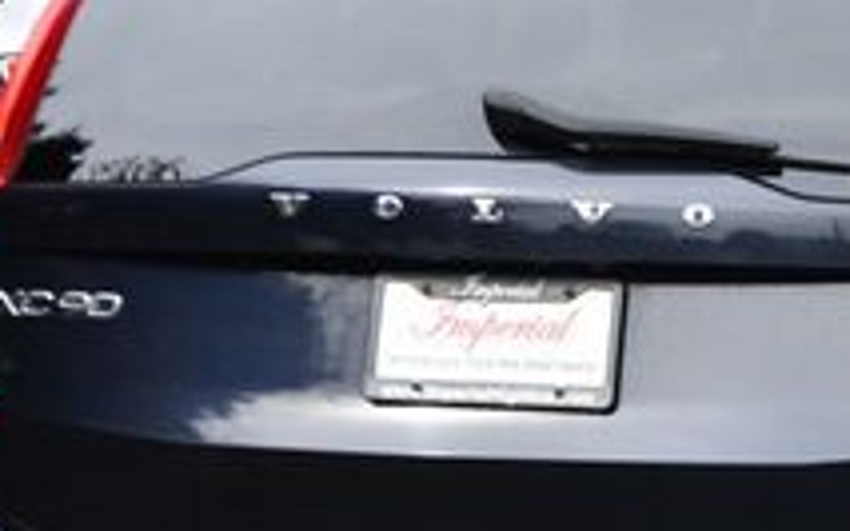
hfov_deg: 5.3
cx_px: 838
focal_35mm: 394
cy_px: 399
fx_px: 9125
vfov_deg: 3.3
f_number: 5.6
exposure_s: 1/250
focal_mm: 86
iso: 250
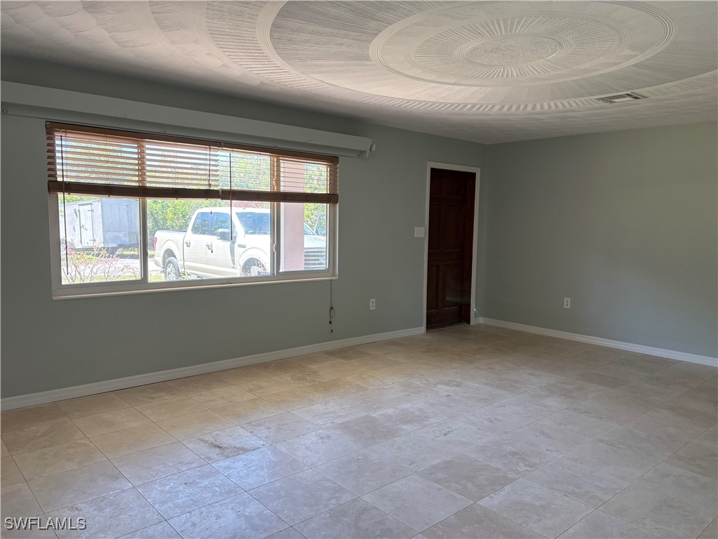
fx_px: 539
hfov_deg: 67.3
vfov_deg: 53.1
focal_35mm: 26
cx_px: 359
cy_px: 270
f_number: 1.6
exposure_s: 1/120
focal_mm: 5.96
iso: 100
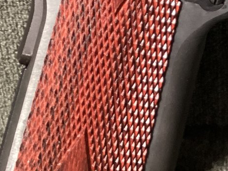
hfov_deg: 18.4
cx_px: 263
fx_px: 672
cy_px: 16
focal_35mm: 102
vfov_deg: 14.4
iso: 250
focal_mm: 3.3
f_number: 2.4
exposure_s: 1/33
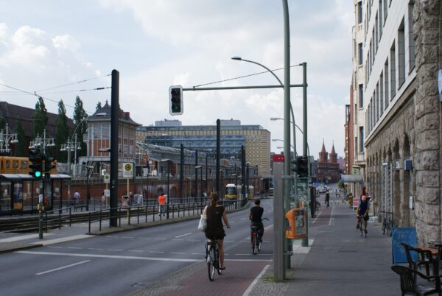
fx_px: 553
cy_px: 148
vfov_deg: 30.0
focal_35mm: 45
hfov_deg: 43.5
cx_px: 221
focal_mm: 30
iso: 100
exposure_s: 1/160
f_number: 10
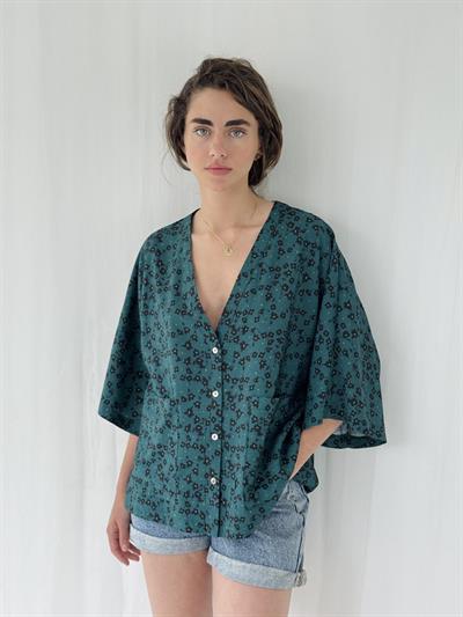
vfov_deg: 39.6
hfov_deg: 30.3
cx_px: 232
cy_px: 308
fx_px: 856
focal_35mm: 48
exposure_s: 1/261
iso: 64
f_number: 1.78
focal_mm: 6.76
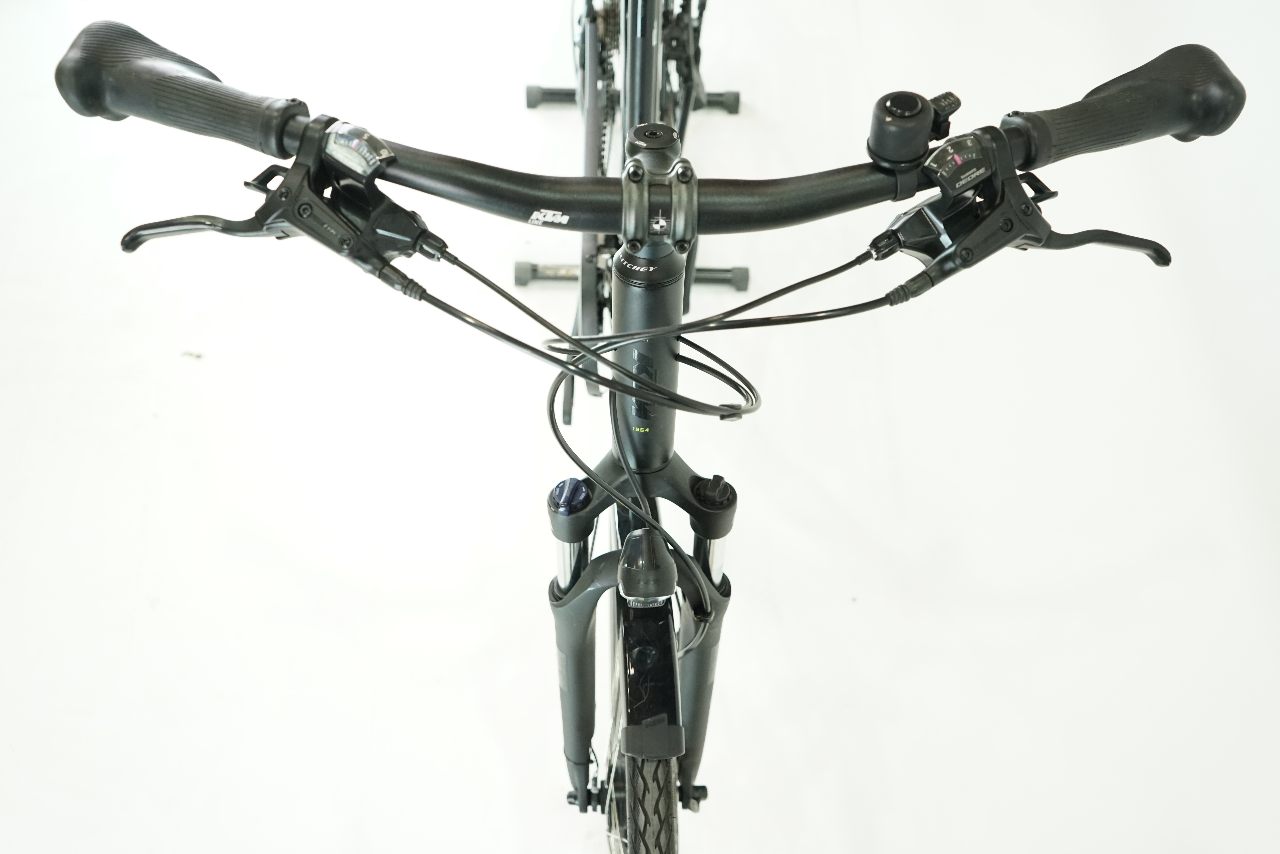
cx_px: 640
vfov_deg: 45.0
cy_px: 427
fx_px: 1031
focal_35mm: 29
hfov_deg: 63.7
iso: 2500
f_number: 5
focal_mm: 29
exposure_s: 1/200
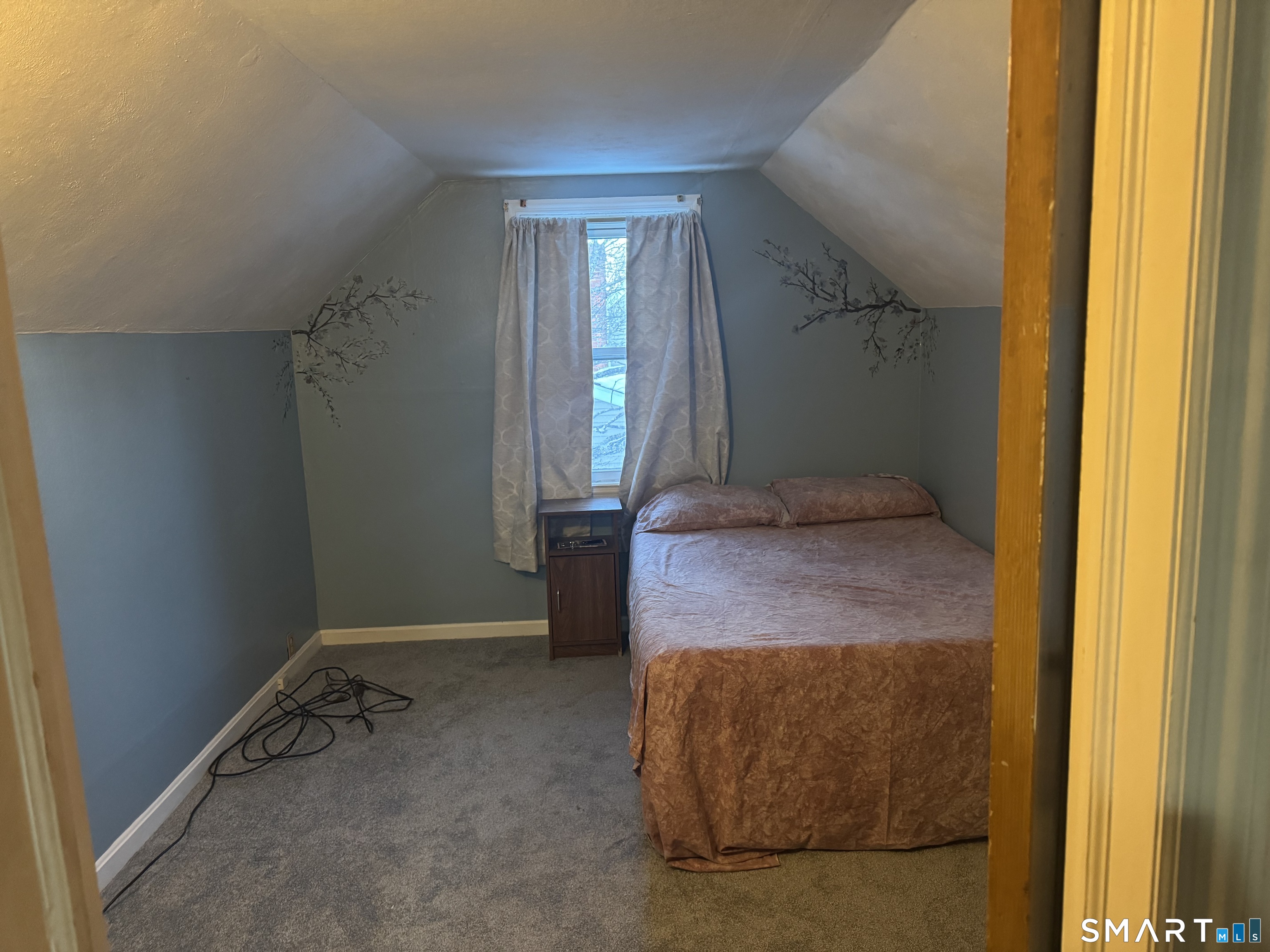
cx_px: 635
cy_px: 476
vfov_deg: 56.8
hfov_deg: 71.6
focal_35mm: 24
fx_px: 881
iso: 800
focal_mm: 6.76
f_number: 1.78
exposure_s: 1/30
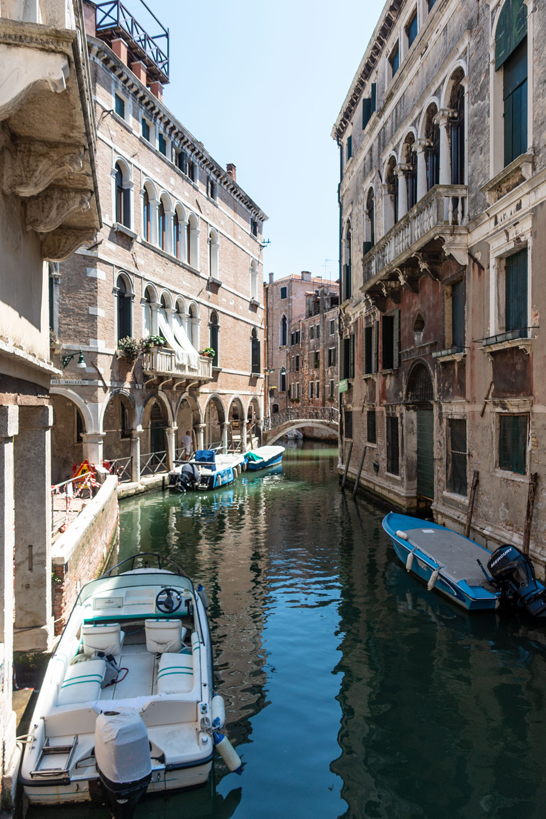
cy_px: 410
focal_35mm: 24
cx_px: 273
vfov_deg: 73.7
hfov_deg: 53.1
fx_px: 546
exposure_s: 1/500
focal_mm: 8.8
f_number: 4
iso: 125
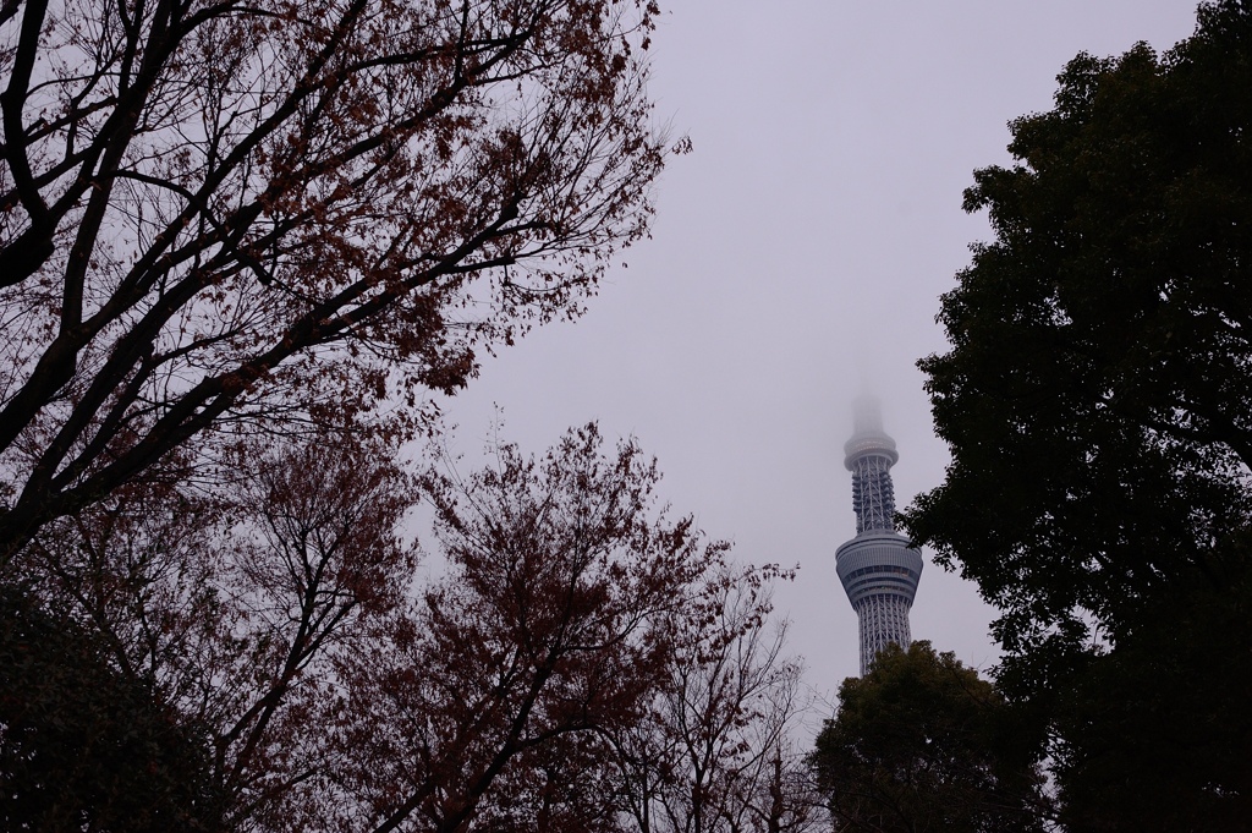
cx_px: 626
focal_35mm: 50
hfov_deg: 39.6
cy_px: 416
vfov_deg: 26.9
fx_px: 1737
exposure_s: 1/50
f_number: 5.6
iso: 800
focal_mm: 50
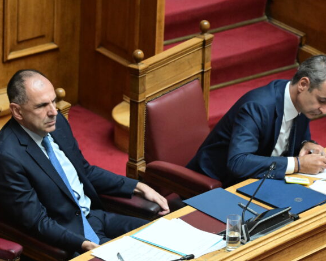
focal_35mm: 263
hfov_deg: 7.3
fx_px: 2538
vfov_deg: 5.9
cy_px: 131
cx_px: 173
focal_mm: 155
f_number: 5
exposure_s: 1/400
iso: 5000
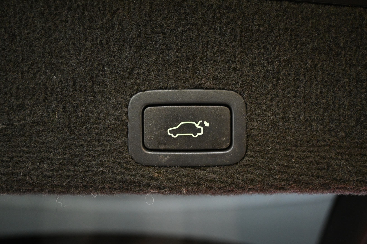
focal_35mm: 50
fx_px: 505
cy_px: 122
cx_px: 184
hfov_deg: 40.0
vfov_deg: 27.3
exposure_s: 1/50
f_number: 5
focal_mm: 33
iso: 4000
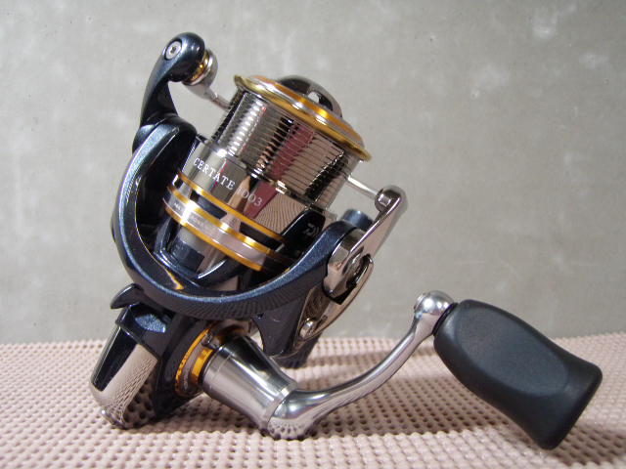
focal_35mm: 38
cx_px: 313
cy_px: 234
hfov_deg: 49.0
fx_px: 687
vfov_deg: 37.7
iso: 200
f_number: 3.5
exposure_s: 1/13
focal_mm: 6.7
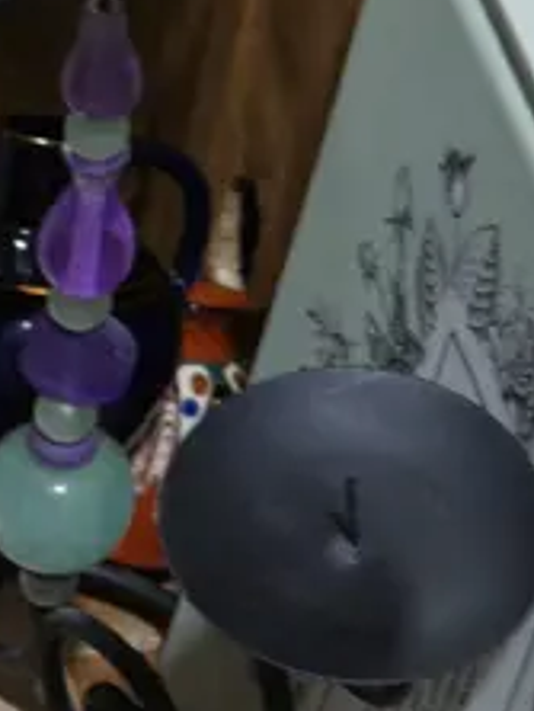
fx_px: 3593
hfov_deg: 8.1
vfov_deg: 11.2
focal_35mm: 175
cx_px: -520
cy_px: 564
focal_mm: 19
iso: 200
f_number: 4.1
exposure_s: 1/80
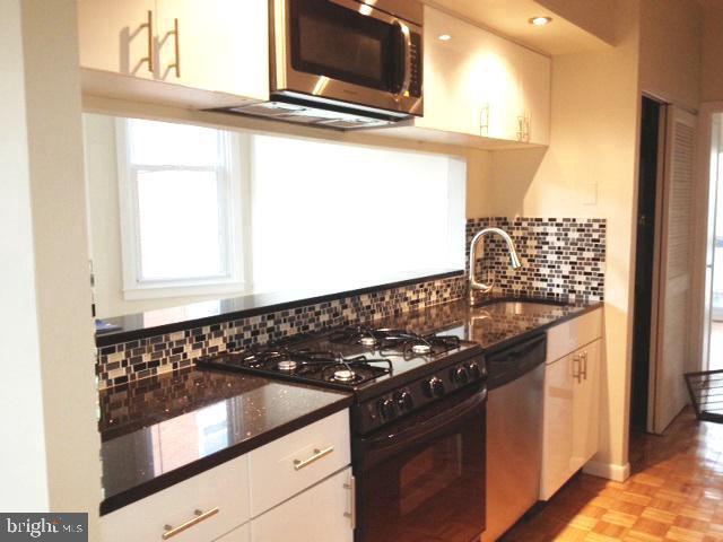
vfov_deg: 40.7
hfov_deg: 52.6
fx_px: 731
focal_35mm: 35
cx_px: 362
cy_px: 271
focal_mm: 4.28
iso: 100
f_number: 2.4
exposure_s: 1/20
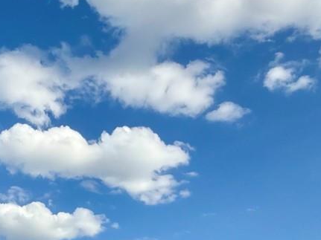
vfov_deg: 24.6
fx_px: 482
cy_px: 306
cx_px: 36
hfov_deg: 34.9
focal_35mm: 52
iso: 50
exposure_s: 1/3663
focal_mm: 2.22
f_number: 2.2
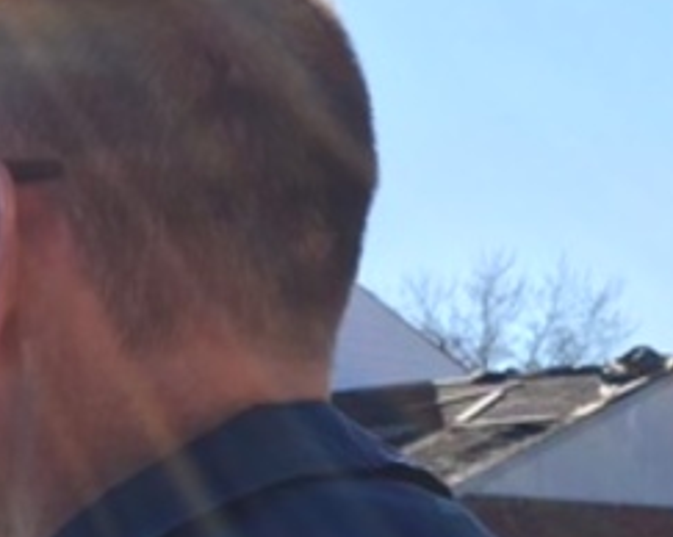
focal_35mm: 105
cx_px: -78
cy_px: 793
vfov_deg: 13.8
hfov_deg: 17.6
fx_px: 2090
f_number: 2.2
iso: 25
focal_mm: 4.15
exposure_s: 1/1068
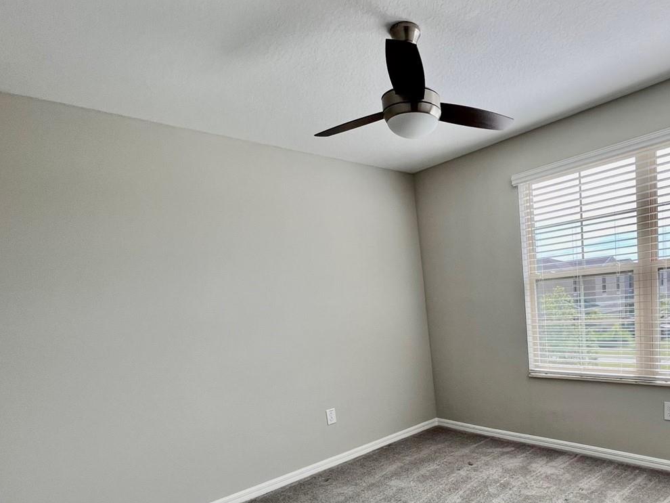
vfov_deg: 60.8
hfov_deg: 75.6
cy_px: 362
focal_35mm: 21
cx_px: 466
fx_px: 407
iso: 32
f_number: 1.8
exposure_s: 1/227
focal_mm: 1.57
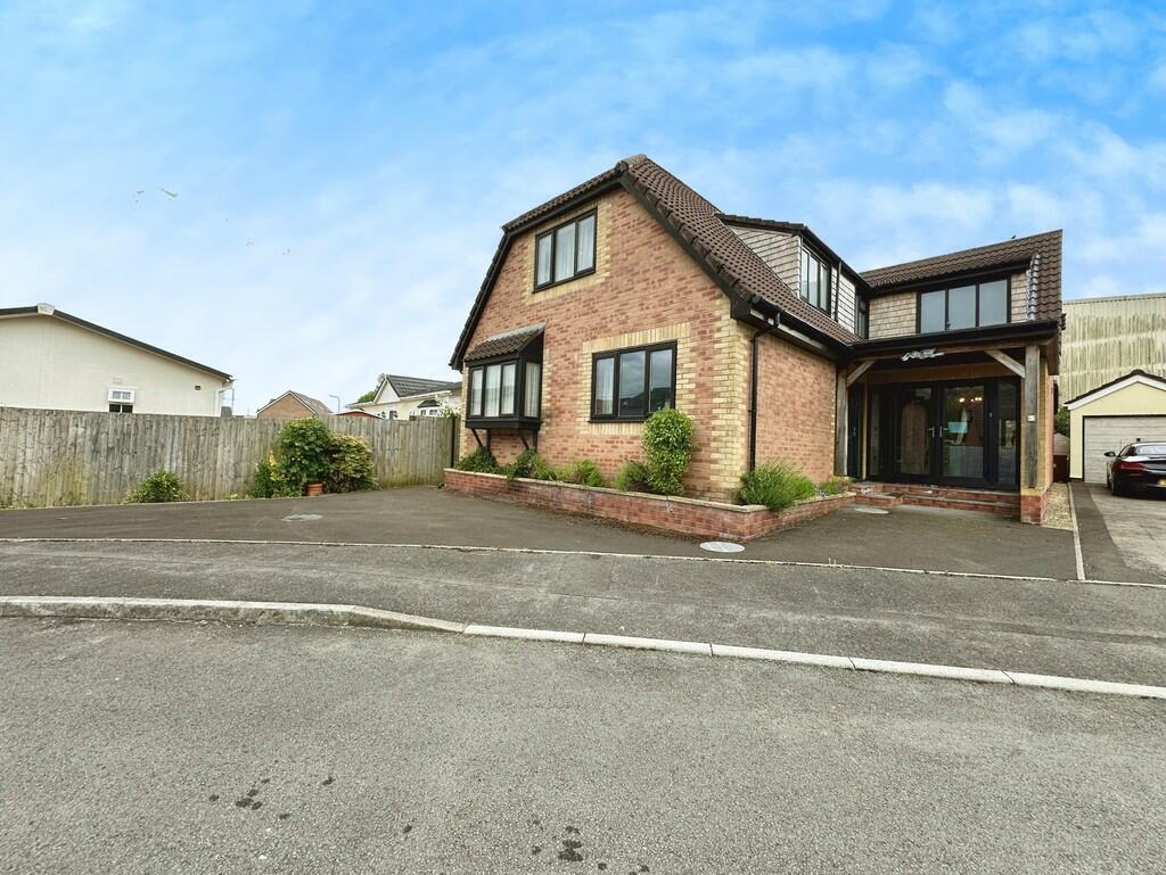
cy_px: 438
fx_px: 472
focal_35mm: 14
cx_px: 583
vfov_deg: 85.7
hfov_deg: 102.0
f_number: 2.2
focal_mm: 2.22
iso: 40
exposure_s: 1/473
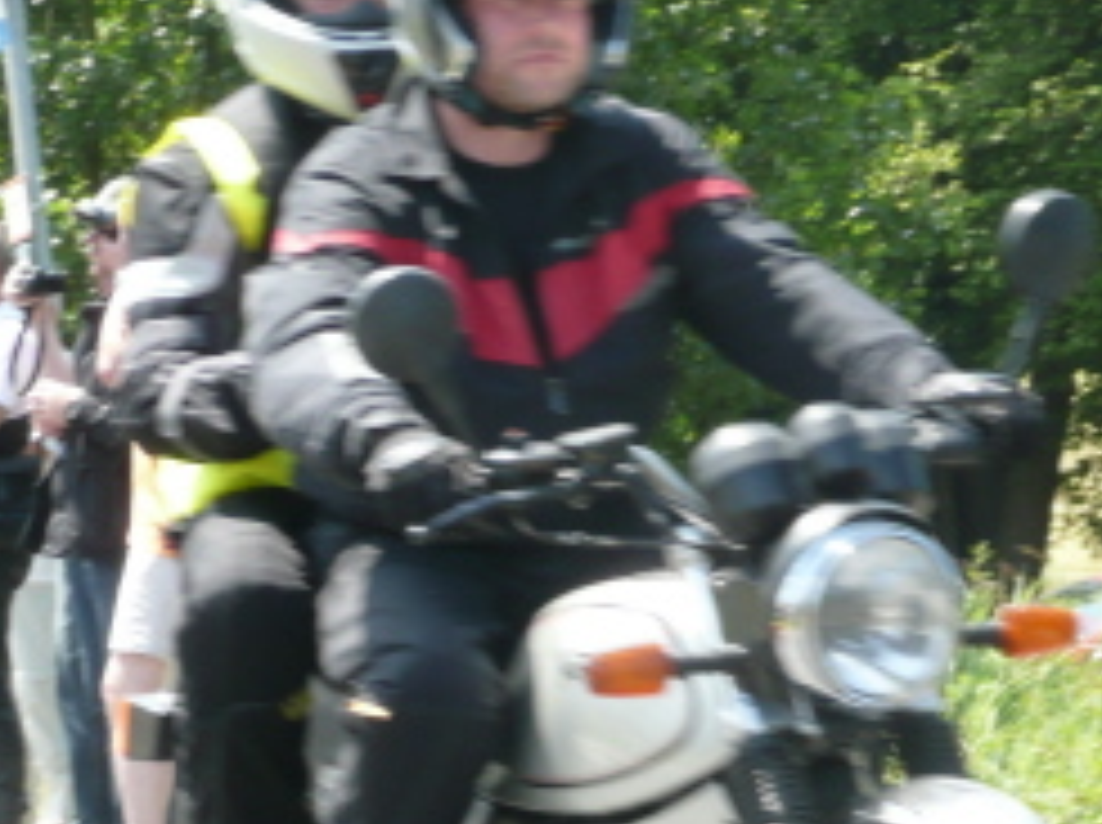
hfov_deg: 7.9
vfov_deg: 5.9
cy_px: 732
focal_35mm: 252
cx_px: 765
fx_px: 8011
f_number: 4.7
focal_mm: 18.4
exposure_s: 1/125
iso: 100
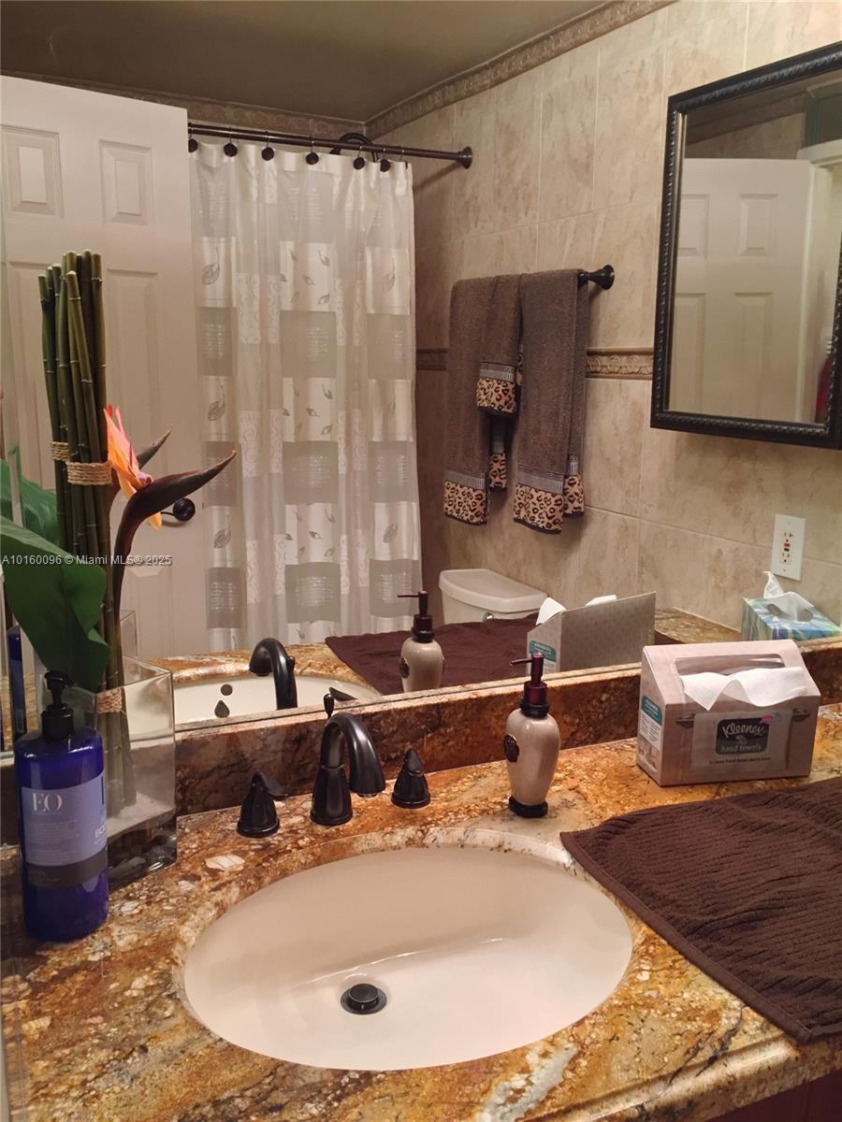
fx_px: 941
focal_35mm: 29
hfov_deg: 48.2
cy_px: 561
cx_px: 421
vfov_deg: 61.7
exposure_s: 1/30
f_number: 2.2
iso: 200
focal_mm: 4.15
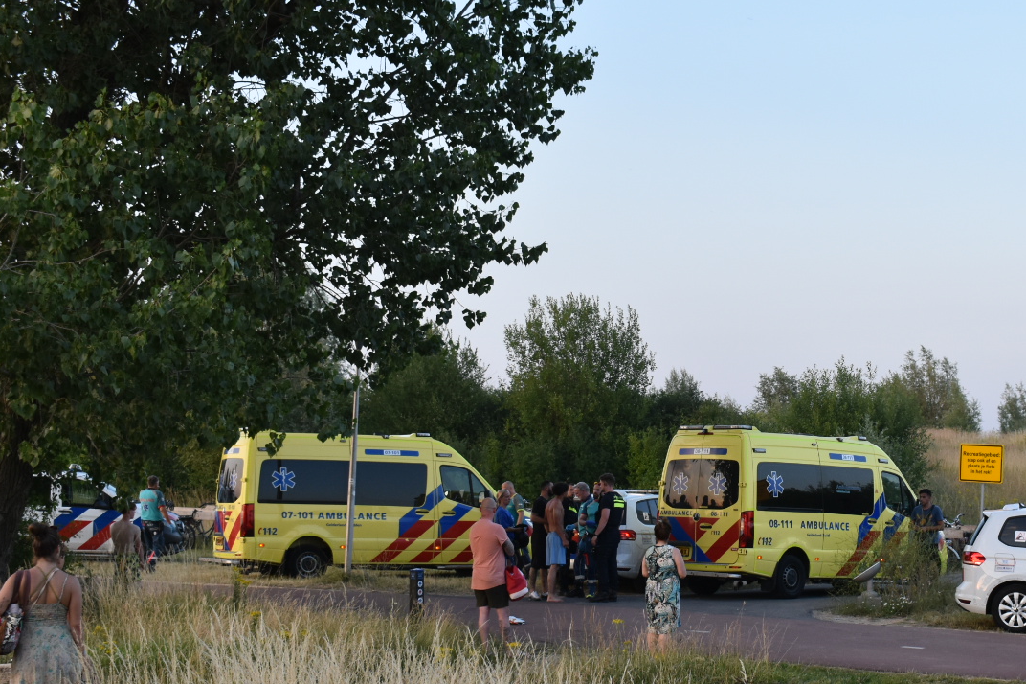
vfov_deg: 20.6
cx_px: 764
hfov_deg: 30.1
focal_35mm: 66
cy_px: 453
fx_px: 1873
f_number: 6.3
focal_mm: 29
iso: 400
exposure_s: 1/160
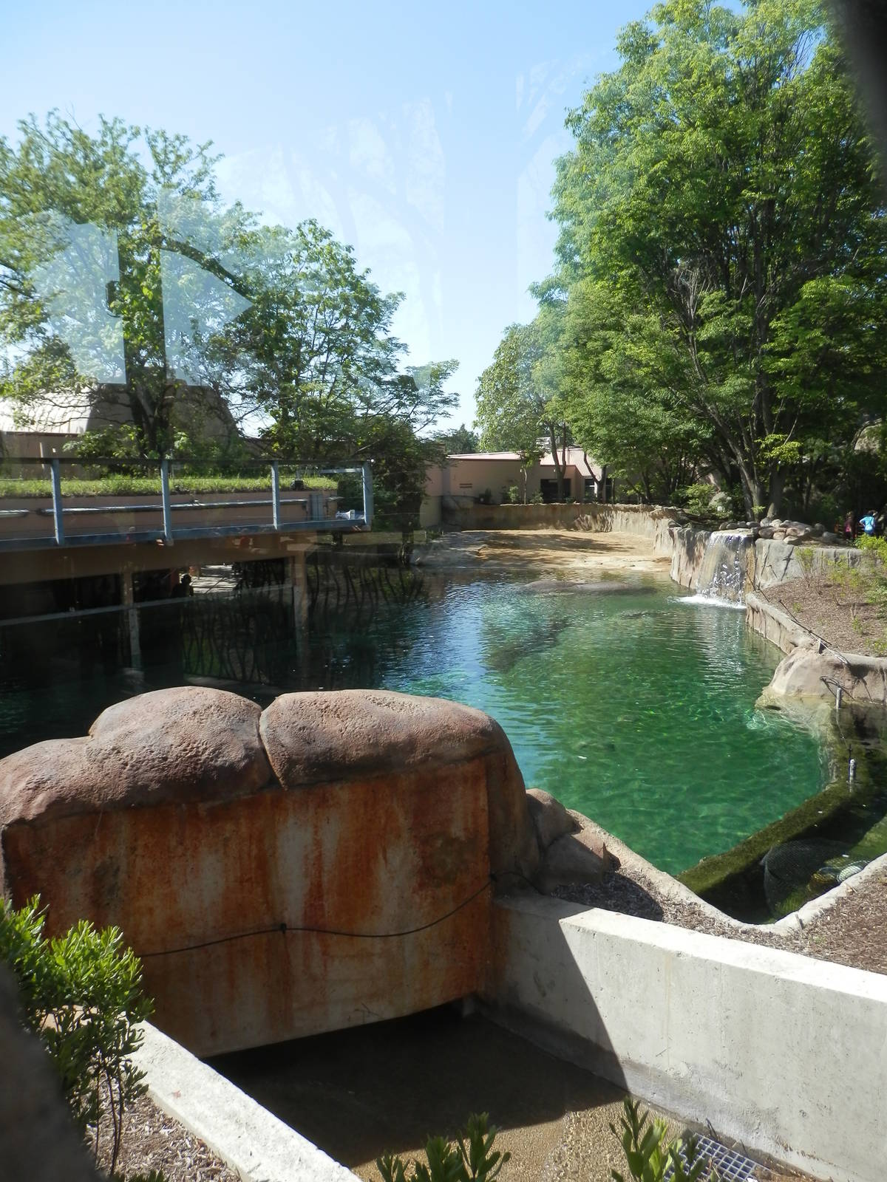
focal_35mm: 25
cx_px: 444
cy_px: 591
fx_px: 854
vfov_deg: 69.4
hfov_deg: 54.9
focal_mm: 4.5
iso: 80
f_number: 3
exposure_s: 1/500
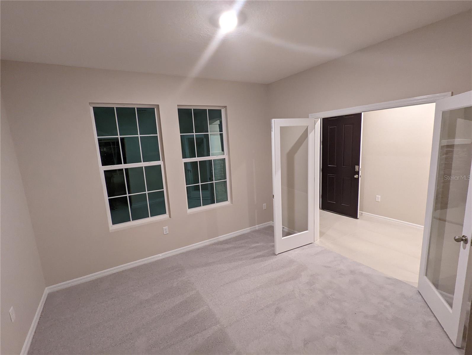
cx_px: 236
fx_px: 218
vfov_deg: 78.2
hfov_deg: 94.4
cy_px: 178
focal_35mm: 16
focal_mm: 2.35
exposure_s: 1/40
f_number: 2.2
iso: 443
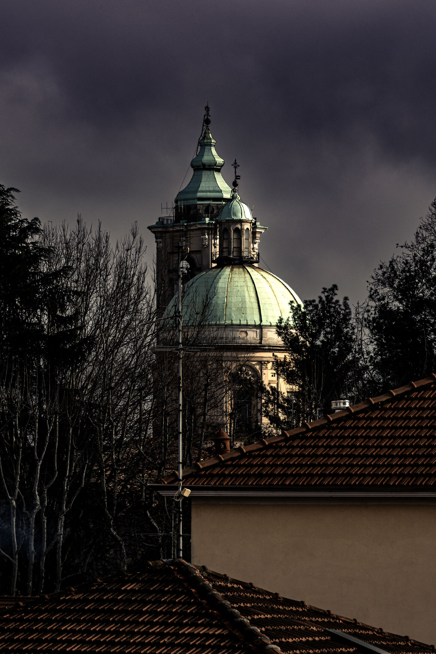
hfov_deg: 6.8
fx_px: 3669
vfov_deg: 10.2
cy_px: 327
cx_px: 218
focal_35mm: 202
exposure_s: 1/160
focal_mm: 135
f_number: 18
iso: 100
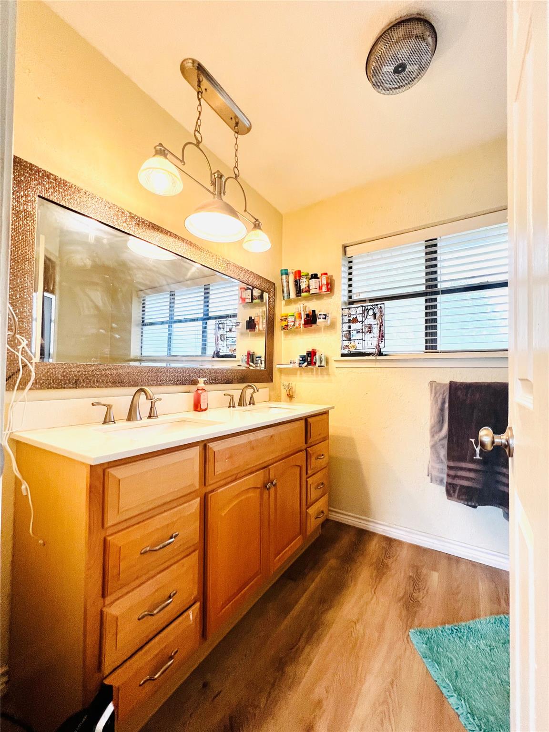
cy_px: 366
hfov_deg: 89.9
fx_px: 275
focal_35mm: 13
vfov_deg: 106.2
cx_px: 274
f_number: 1.8
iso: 200
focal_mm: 1.57
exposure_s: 1/120
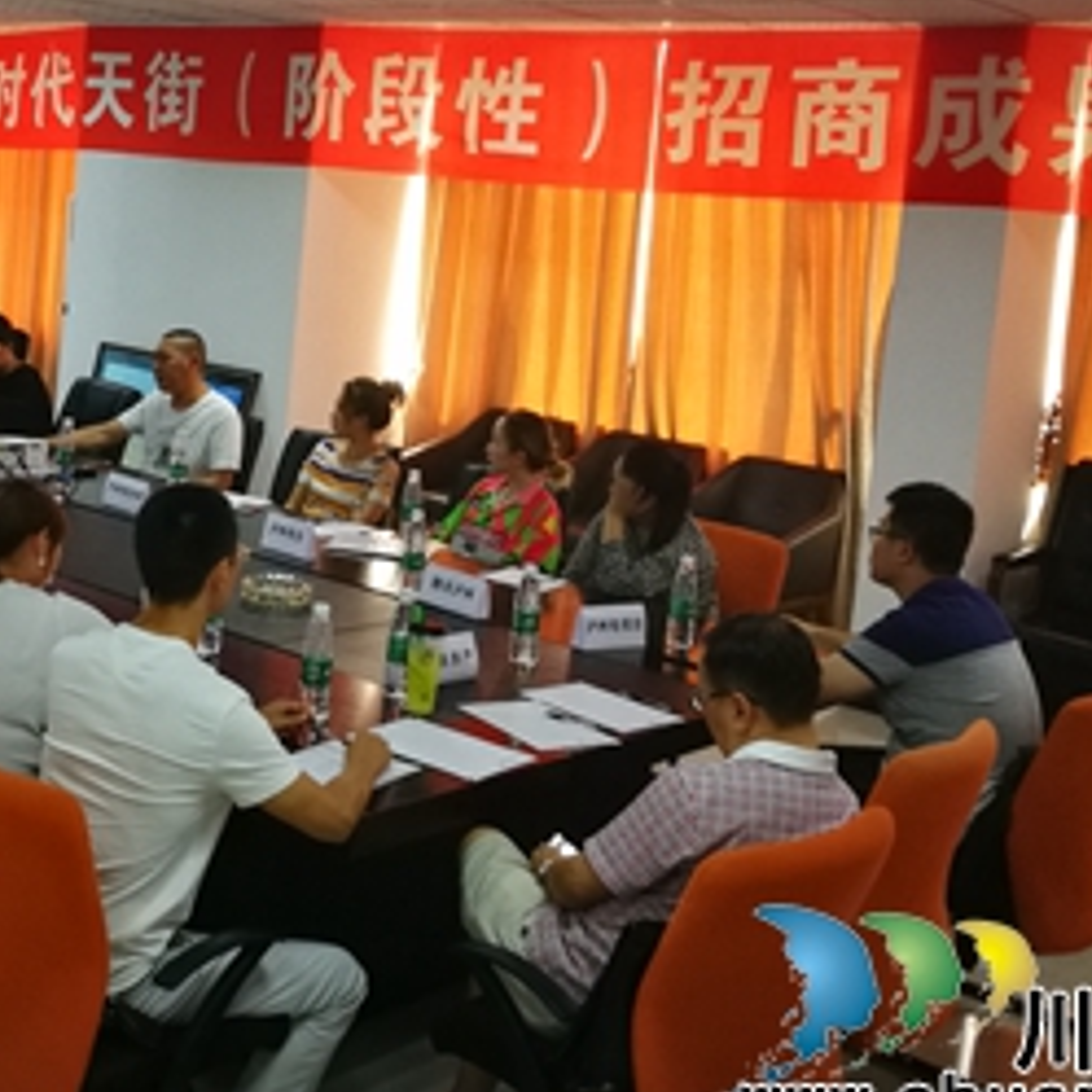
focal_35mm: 48
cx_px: 338
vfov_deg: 35.0
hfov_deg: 34.9
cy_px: 366
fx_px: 1713
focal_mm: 4.5
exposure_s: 1/25
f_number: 2.2
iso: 400
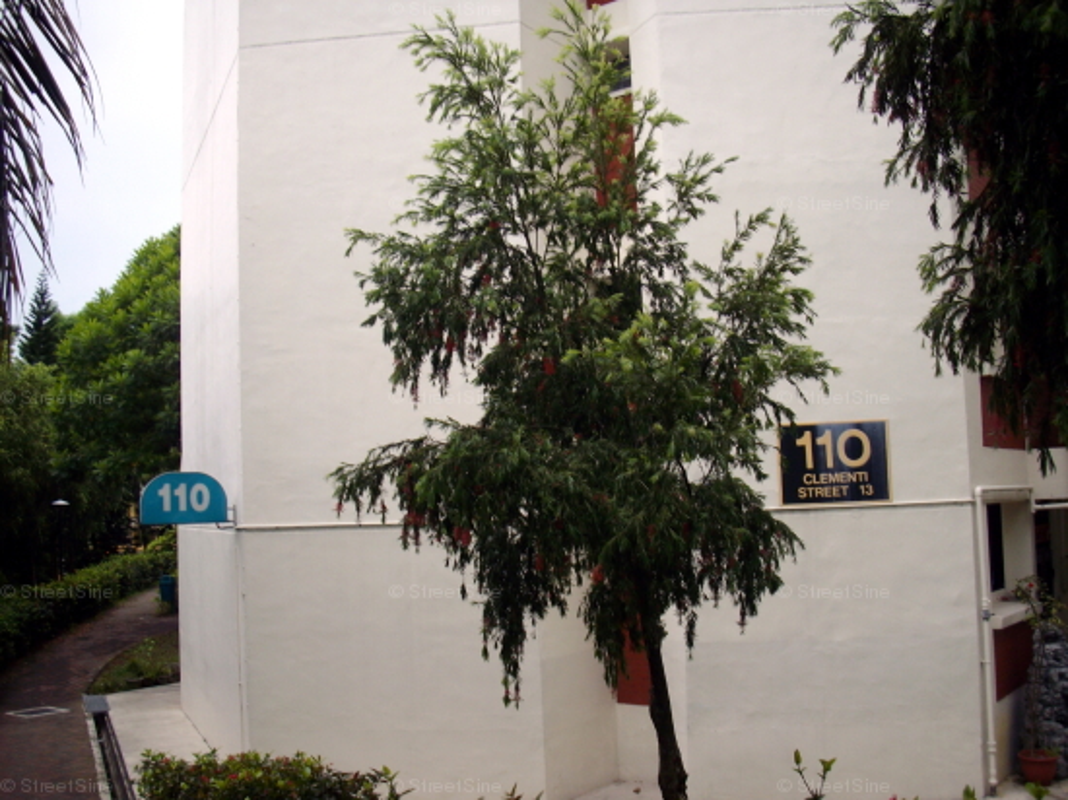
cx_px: 534
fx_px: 1141
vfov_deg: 38.6
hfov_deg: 50.2
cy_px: 400
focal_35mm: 37
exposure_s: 1/80
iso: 80
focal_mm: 6.2
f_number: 5.6
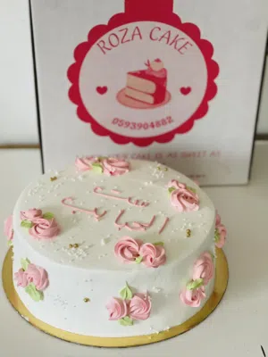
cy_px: 178
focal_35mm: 64
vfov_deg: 30.3
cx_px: 134
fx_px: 661
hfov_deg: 22.9
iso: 250
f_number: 2.2
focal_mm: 7.5
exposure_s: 1/98
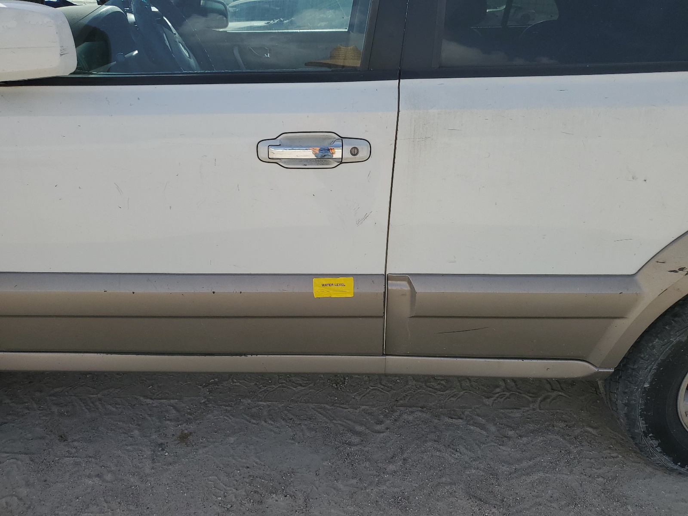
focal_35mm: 26
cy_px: 258
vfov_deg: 53.1
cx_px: 344
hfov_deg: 67.3
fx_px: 517
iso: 50
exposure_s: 1/2500
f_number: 1.5
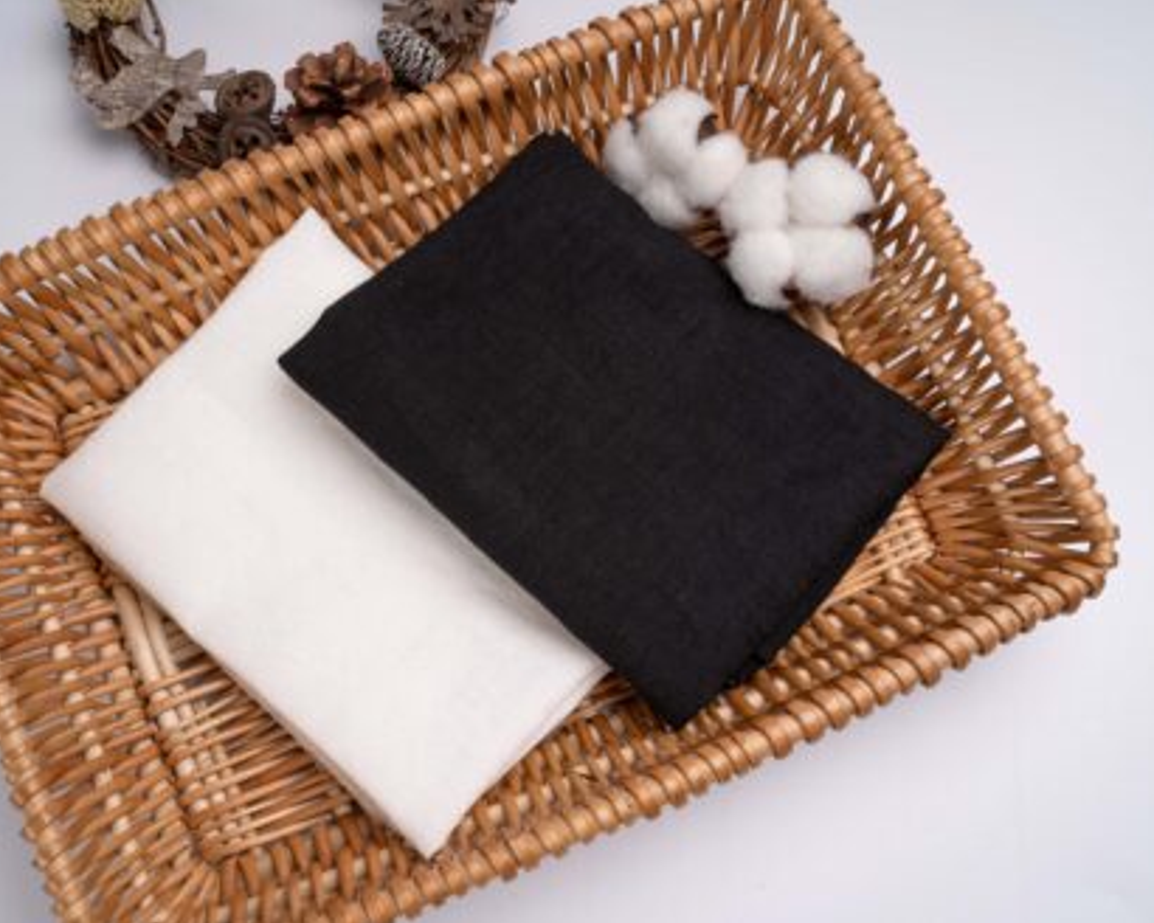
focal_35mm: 40
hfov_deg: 45.7
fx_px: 1366
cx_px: 501
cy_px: 463
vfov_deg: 37.3
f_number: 16
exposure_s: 1/125
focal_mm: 35
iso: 64
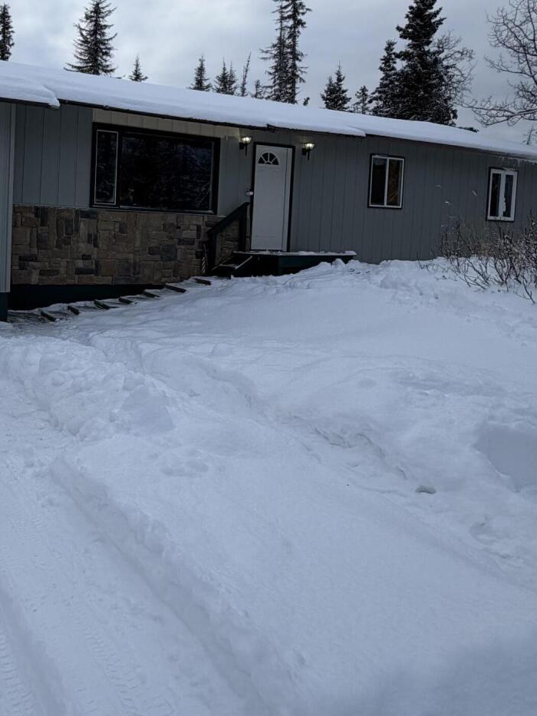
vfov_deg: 59.1
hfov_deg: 43.8
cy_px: 263
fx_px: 620
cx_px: 84
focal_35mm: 30
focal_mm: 2.22
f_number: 2.2
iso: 40
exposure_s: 1/644
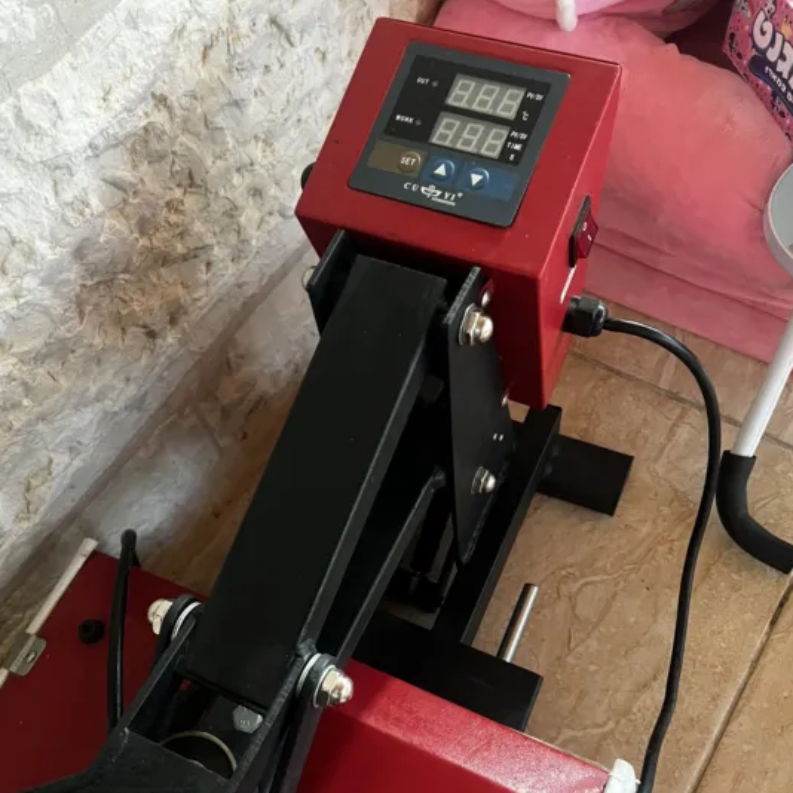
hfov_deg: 52.5
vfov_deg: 51.9
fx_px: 803
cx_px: 395
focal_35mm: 31
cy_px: 500
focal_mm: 5.7
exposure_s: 1/39
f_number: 1.5
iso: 640
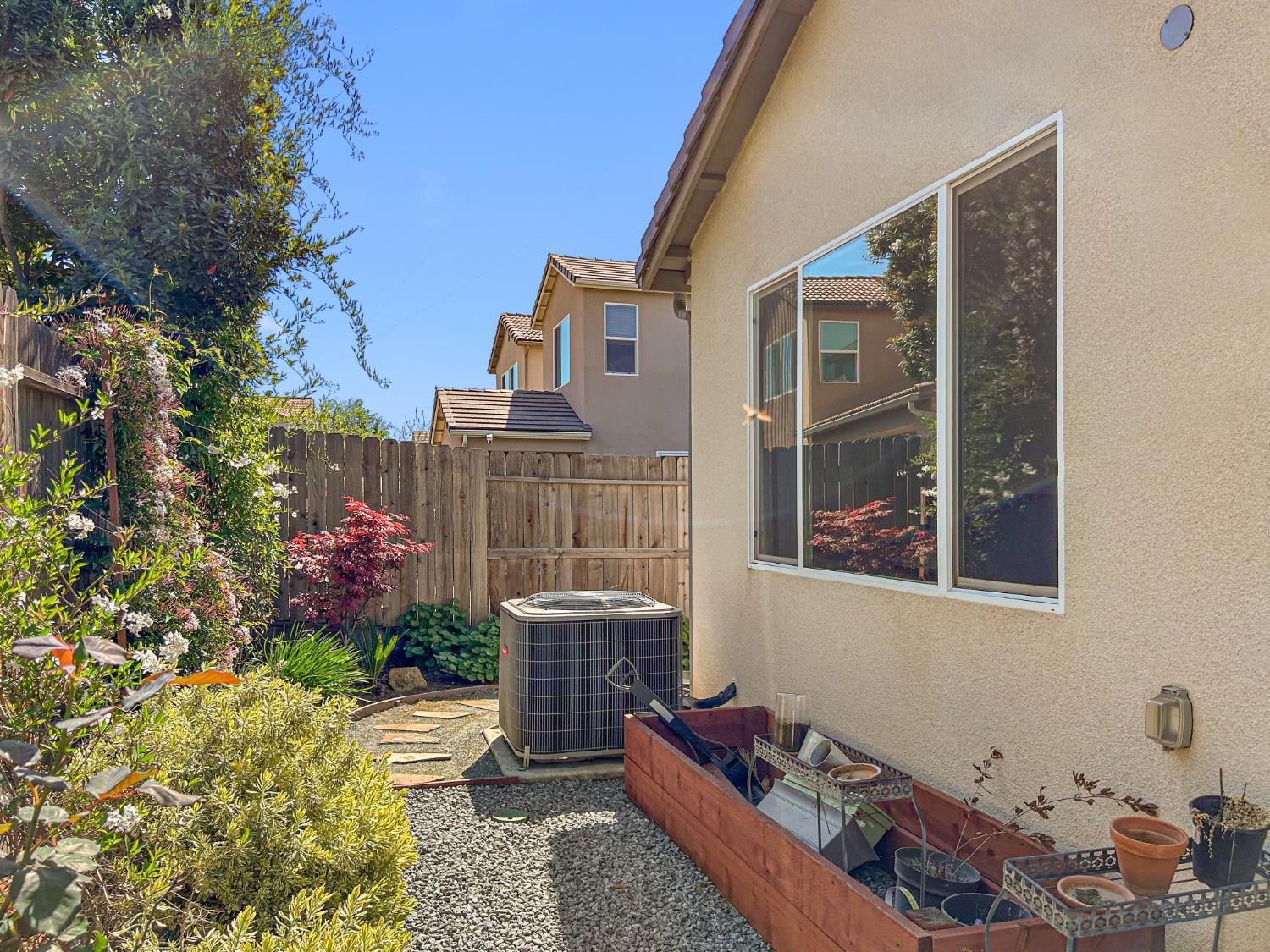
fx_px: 954
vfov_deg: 53.1
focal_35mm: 26
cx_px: 635
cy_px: 476
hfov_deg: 67.3
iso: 50
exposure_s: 1/2400
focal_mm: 5.7
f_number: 1.5
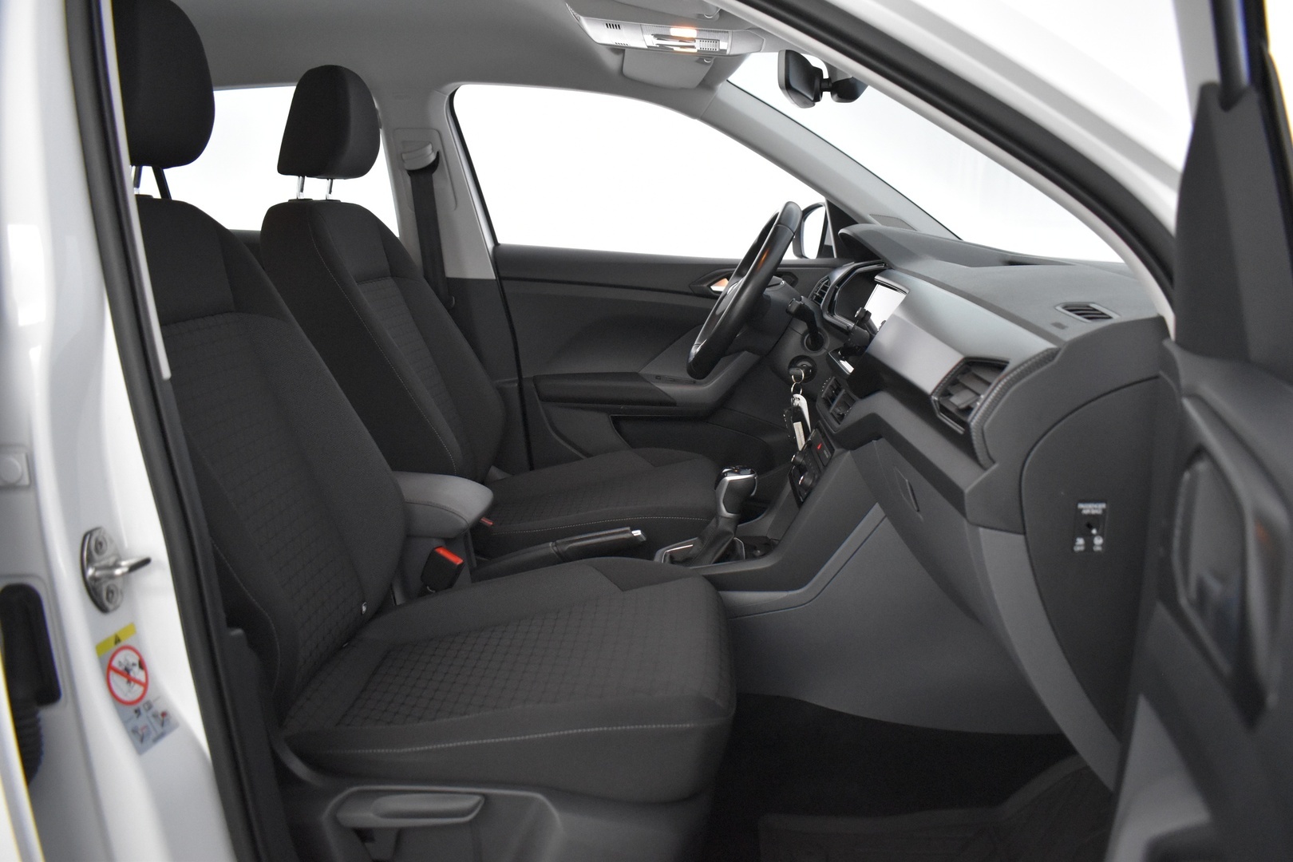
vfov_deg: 47.9
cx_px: 646
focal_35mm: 27
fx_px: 970
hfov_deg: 67.4
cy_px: 431
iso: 3600
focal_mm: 18
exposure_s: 1/60
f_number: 3.5
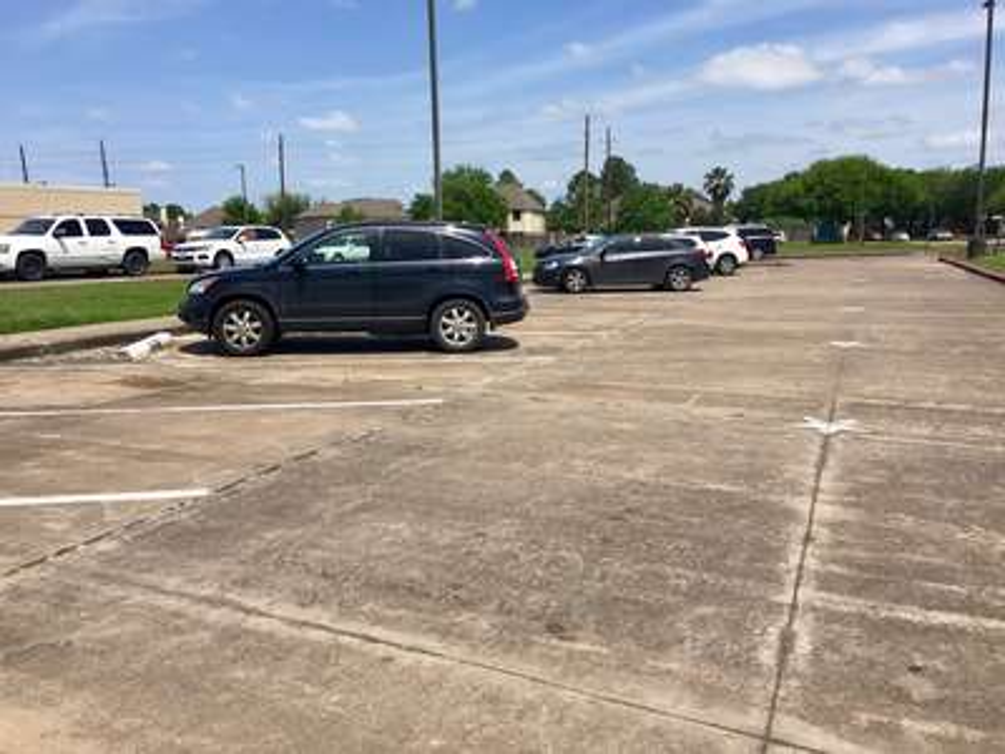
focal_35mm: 29
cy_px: 377
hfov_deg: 61.7
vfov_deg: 48.2
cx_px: 502
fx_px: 842
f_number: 2.2
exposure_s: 1/2079
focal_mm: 4.15
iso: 25
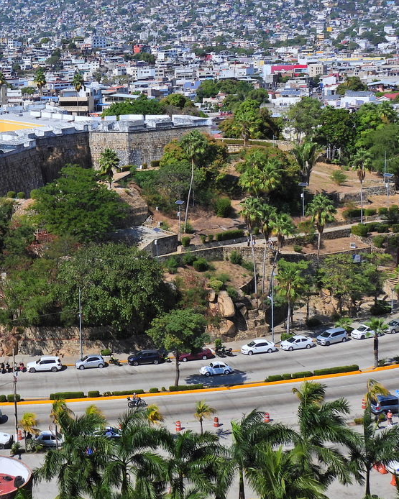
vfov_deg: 29.9
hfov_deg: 23.4
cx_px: 22
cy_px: 176
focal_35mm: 63
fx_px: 930
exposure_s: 1/1600
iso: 100
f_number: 4
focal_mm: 6.2
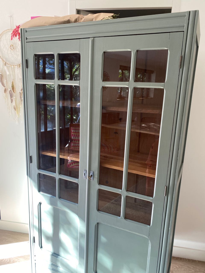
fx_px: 205
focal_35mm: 26
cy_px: 136
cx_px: 102
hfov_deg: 53.1
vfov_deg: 67.3
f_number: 1.8
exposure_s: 1/110
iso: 125
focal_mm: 4.25
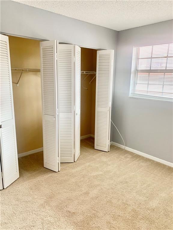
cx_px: 86
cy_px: 115
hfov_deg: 53.1
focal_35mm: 26
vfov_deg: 67.3
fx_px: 173
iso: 125
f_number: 1.8
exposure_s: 1/60
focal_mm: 4.25
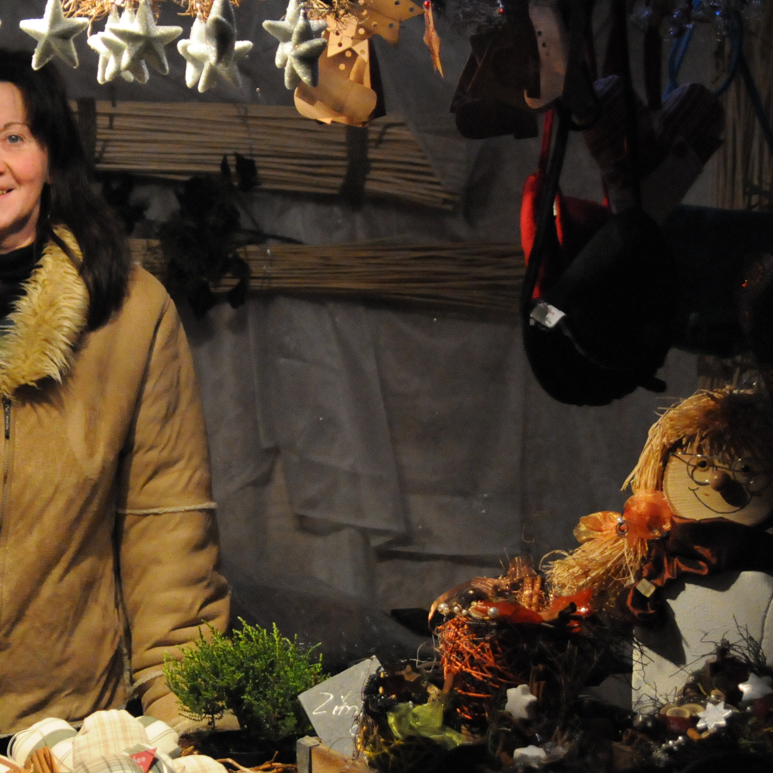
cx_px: 137
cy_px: 402
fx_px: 1945
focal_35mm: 77
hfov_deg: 22.1
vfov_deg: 22.5
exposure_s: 1/250
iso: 3200
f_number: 2.8
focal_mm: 28
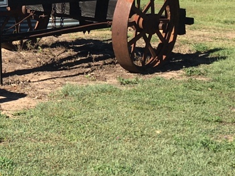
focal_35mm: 105
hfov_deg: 17.3
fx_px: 713
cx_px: -94
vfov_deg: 13.8
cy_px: -10
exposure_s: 1/1399
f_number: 2.2
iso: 25
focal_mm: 4.15
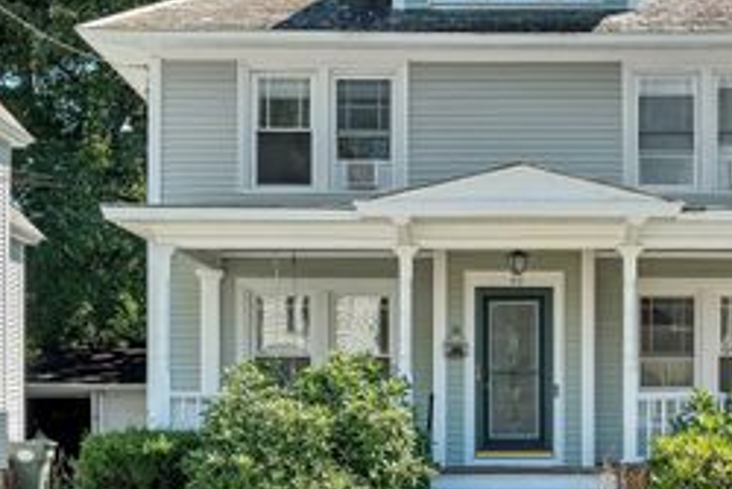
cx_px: 504
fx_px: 1424
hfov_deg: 28.6
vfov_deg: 19.5
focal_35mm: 70
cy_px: 195
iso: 800
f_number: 9
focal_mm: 35
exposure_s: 1/100
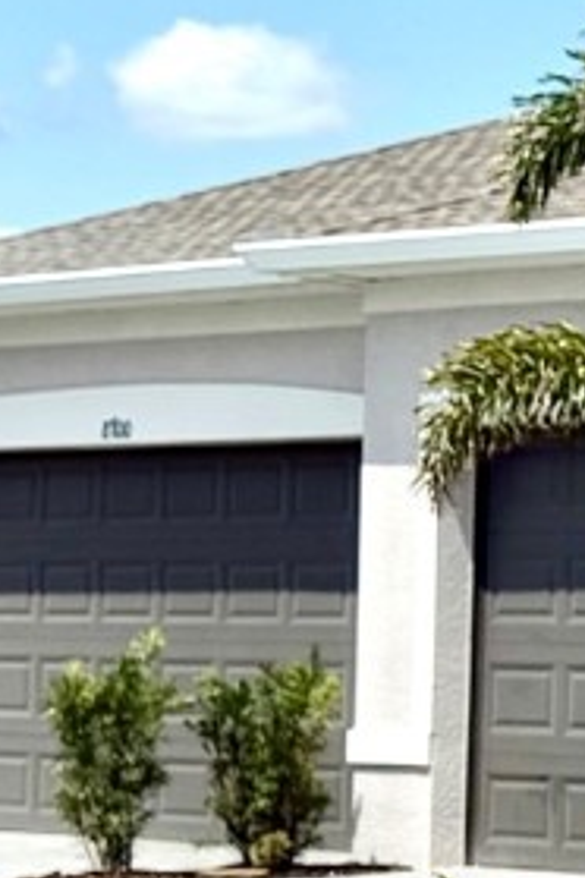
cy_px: 611
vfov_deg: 11.2
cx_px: 1535
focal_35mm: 183
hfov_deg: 7.0
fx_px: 4460
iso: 64
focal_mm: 6.76
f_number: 1.78
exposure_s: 1/7143
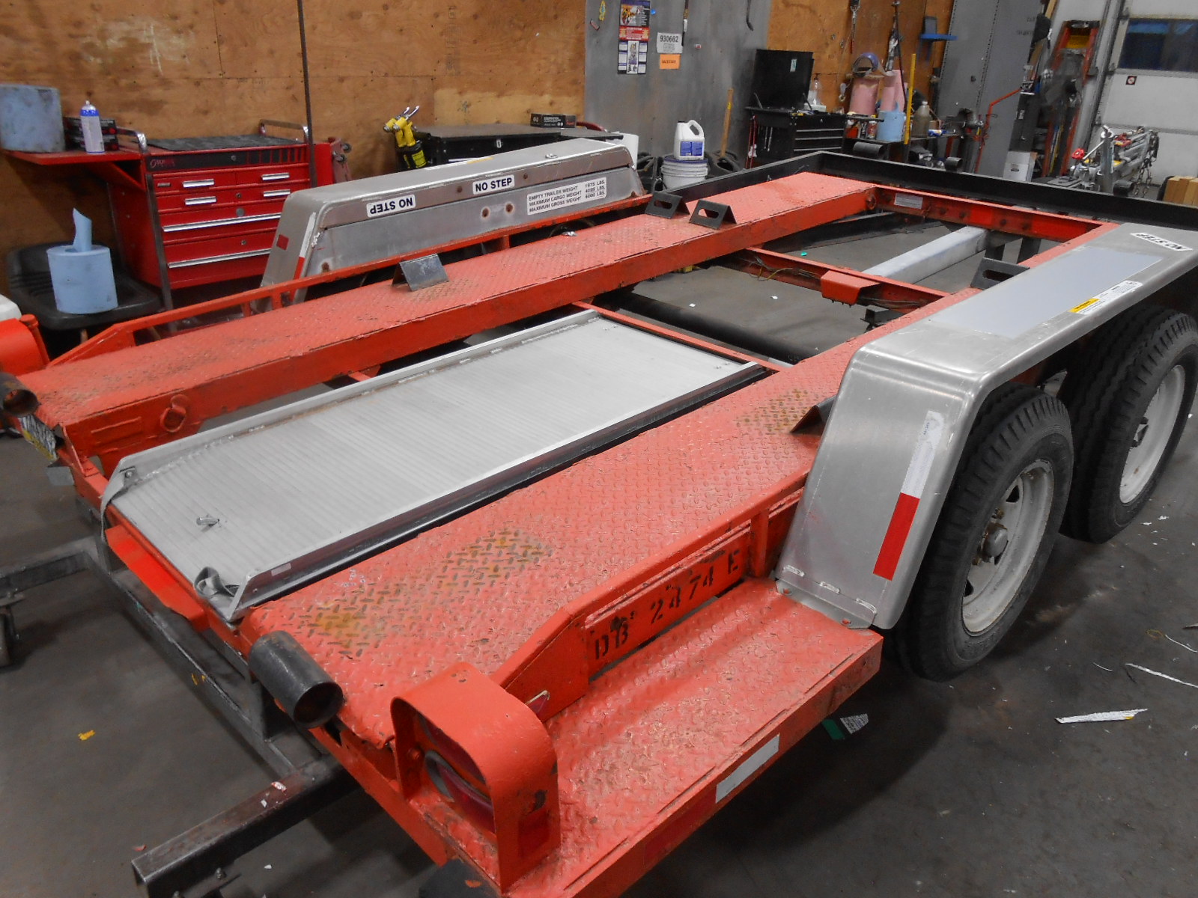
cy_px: 449
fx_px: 900
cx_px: 599
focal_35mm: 26
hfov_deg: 67.3
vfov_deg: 53.1
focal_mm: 4.6
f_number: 3.5
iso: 200
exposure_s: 1/30
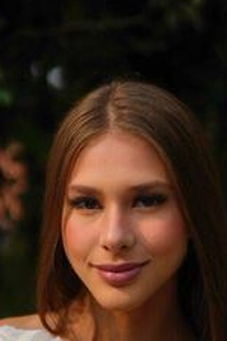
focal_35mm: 102
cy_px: 242
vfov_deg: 19.9
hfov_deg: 13.4
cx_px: 121
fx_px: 965
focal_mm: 30
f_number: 1.4
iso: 50
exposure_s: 1/2500
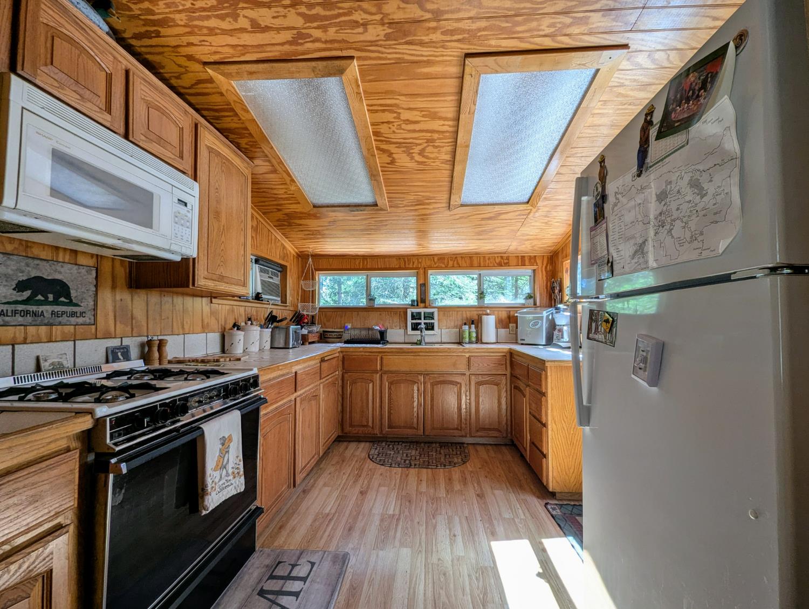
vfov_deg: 90.0
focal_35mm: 13
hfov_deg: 106.1
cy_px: 304
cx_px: 404
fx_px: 304
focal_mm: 1.95
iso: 57
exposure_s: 1/76.4
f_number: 2.2
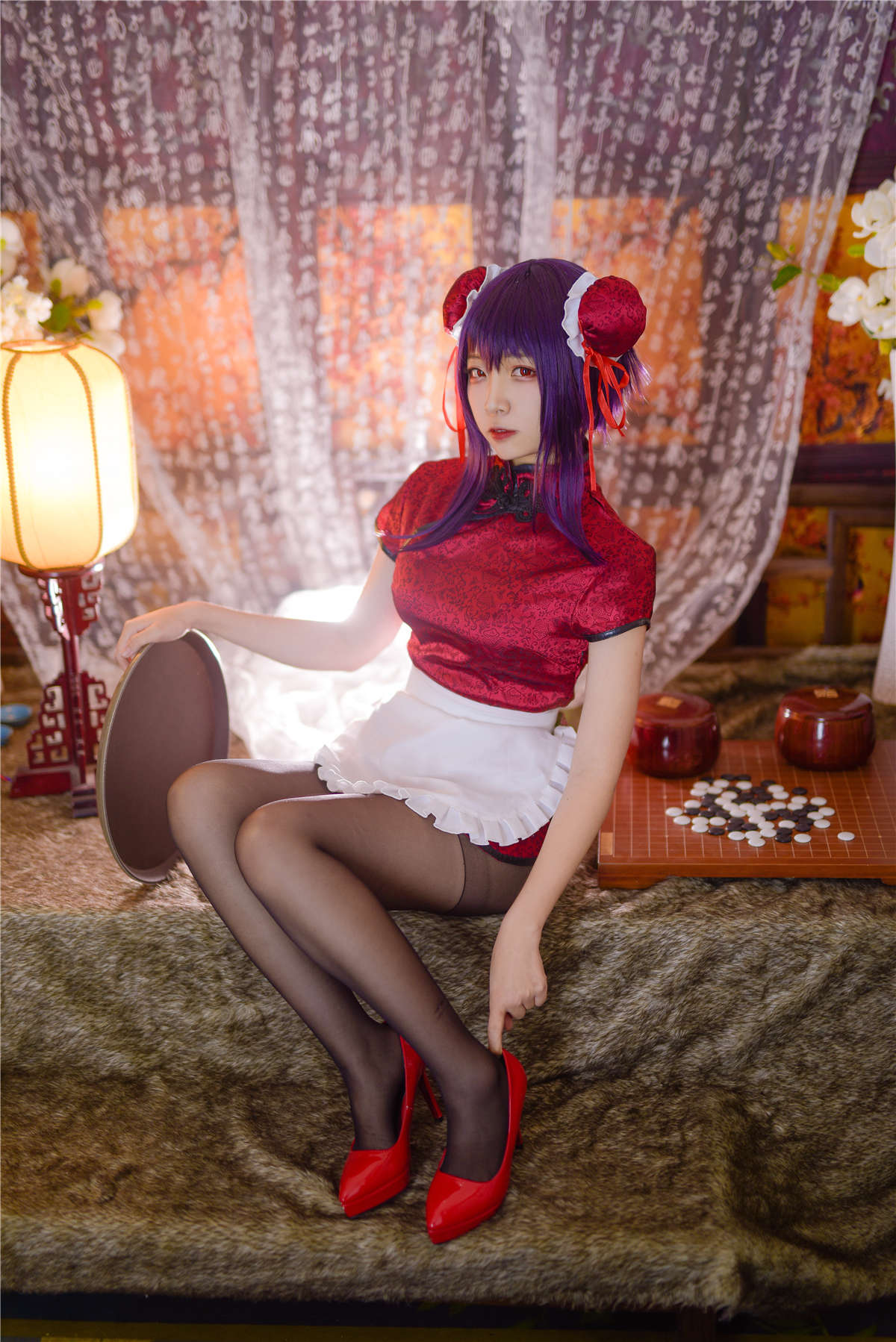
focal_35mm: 50
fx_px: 1865
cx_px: 448
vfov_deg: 39.6
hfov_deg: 27.0
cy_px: 671
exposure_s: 1/250
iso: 100
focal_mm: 50
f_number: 1.4
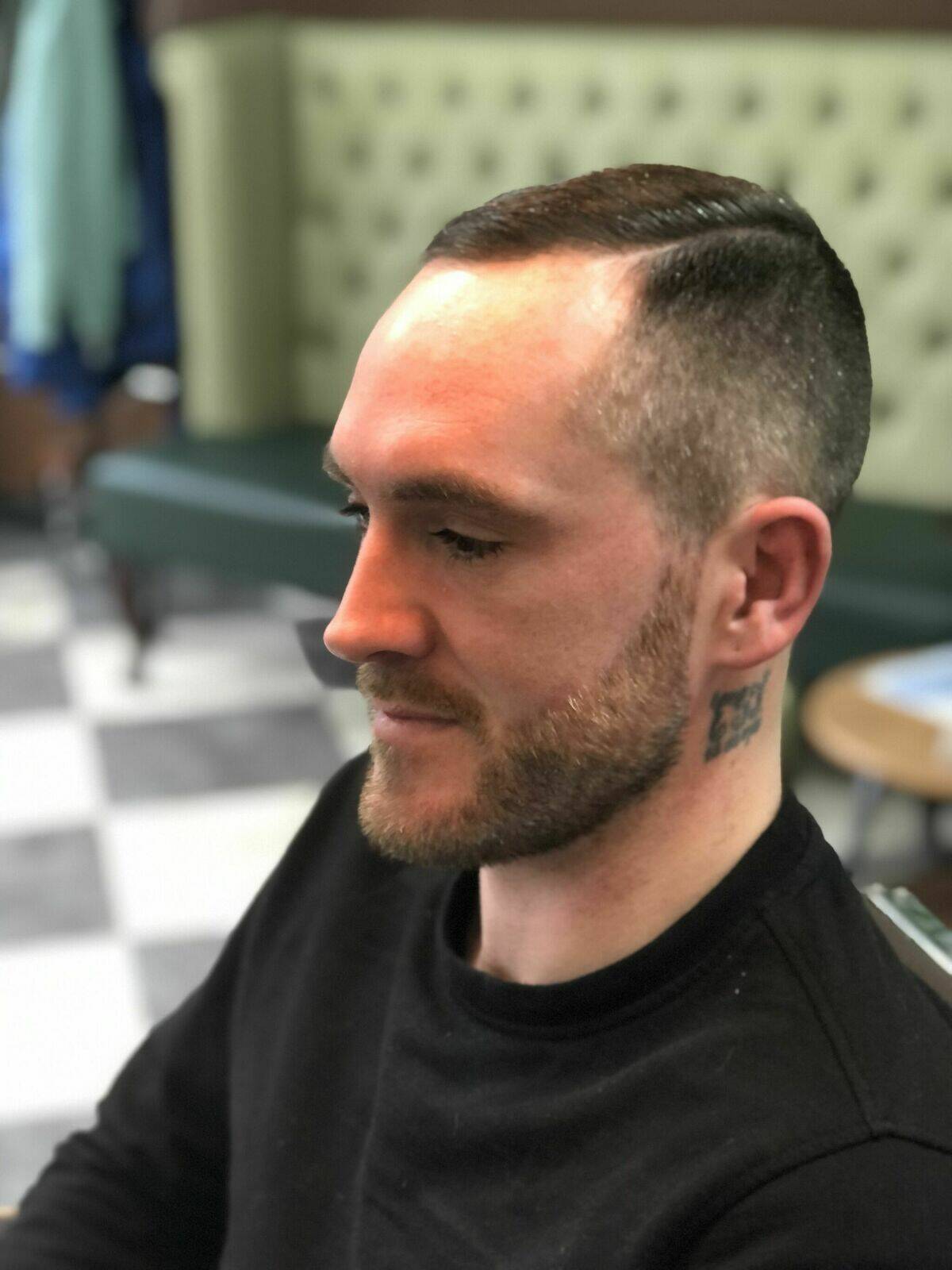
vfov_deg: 33.8
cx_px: 476
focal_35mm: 57
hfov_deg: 25.7
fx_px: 2090
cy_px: 635
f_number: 2.8
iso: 200
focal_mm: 6.6
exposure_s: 1/30
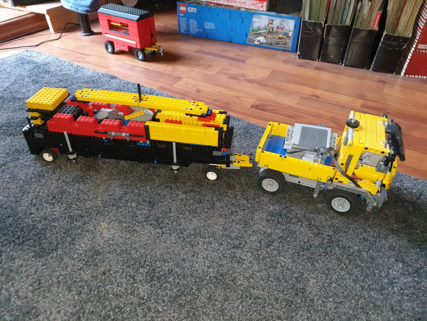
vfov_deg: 53.1
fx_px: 321
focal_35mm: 26
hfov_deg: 67.3
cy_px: 160
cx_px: 214
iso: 125
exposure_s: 1/24
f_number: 1.5
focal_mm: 4.3
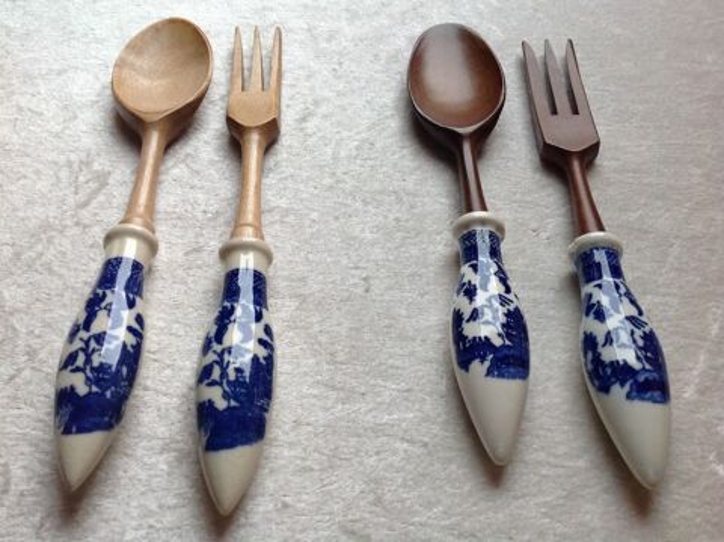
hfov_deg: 52.7
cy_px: 271
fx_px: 731
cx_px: 362
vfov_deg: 40.6
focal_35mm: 35
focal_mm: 4.28
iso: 100
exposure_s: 1/15
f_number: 2.4
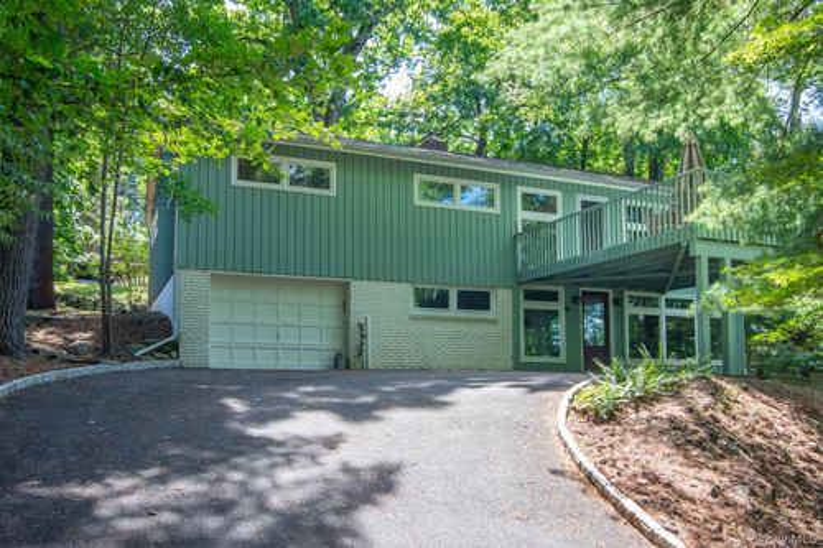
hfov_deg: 61.9
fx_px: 686
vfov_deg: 43.6
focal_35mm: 30
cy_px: 274
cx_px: 412
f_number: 11
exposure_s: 1/80
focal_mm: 20
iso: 640
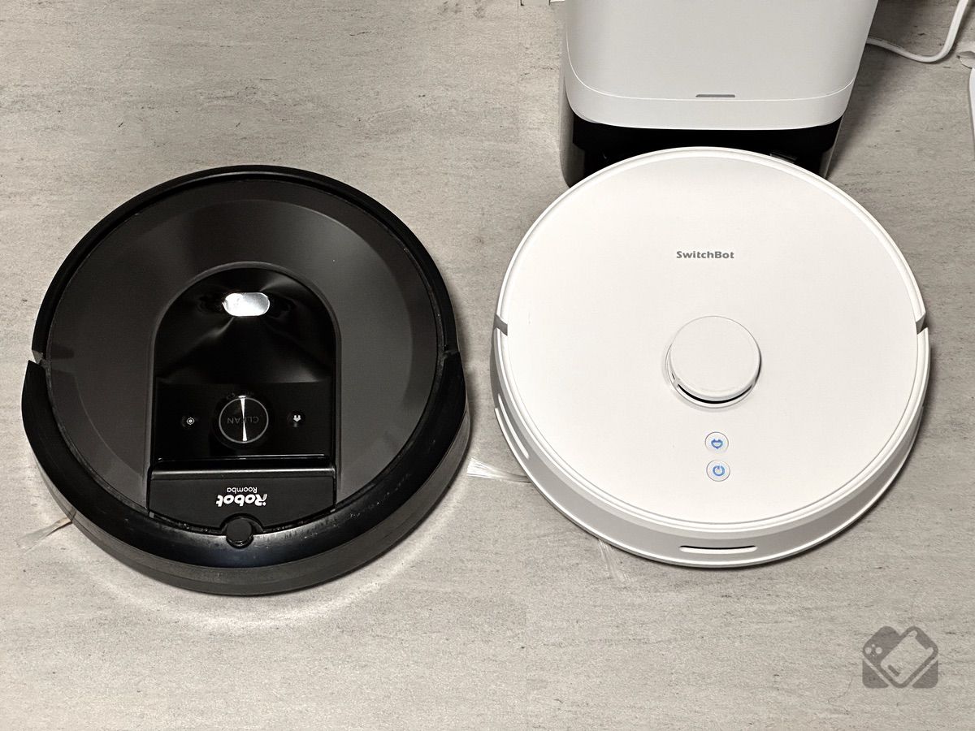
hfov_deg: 25.3
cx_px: 488
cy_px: 366
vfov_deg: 19.1
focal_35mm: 77
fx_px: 2169
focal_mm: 9
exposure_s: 1/50
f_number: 2.8
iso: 500
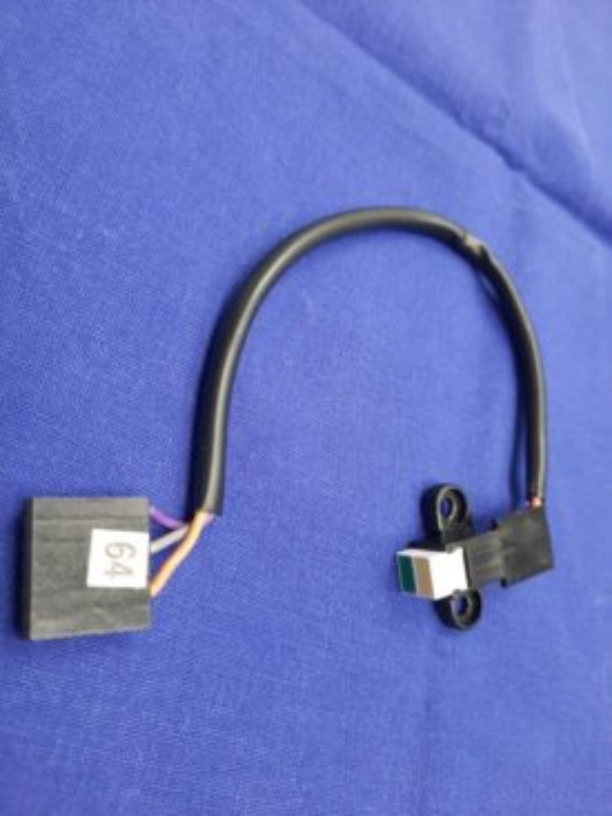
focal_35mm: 25
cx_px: 306
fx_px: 590
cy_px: 408
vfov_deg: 69.4
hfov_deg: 54.9
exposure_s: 1/50
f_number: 2
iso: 250
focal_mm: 4.6
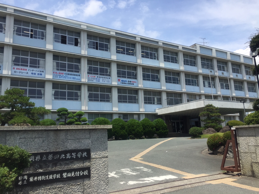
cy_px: 97
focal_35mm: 29
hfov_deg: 61.7
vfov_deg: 48.2
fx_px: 217
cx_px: 130
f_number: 2.2
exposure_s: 1/2326
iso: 32
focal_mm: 4.15
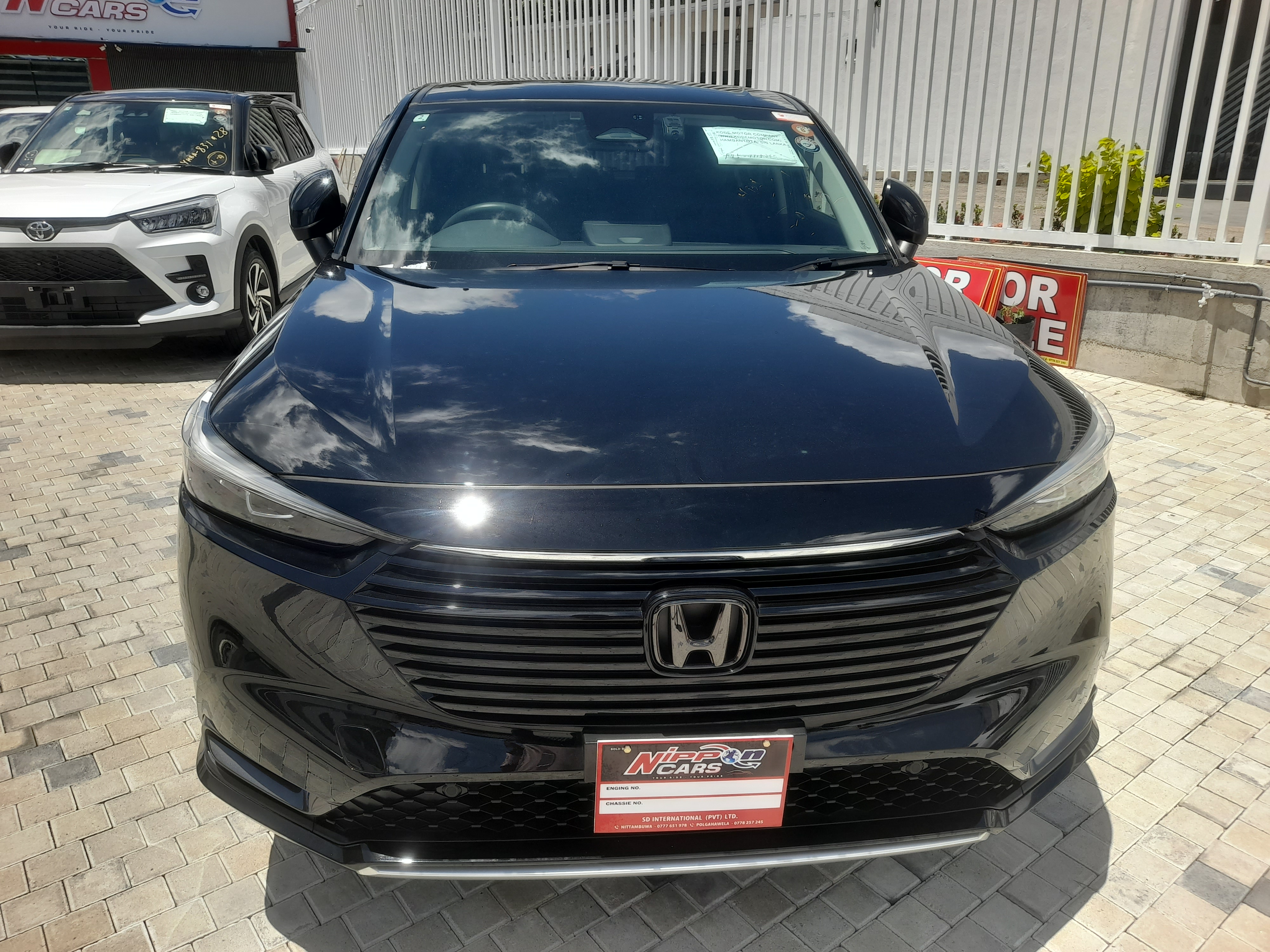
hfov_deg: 69.4
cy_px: 476
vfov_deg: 54.9
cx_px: 635
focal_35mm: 25
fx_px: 917
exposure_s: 1/464
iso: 20
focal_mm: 4.6
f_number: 2
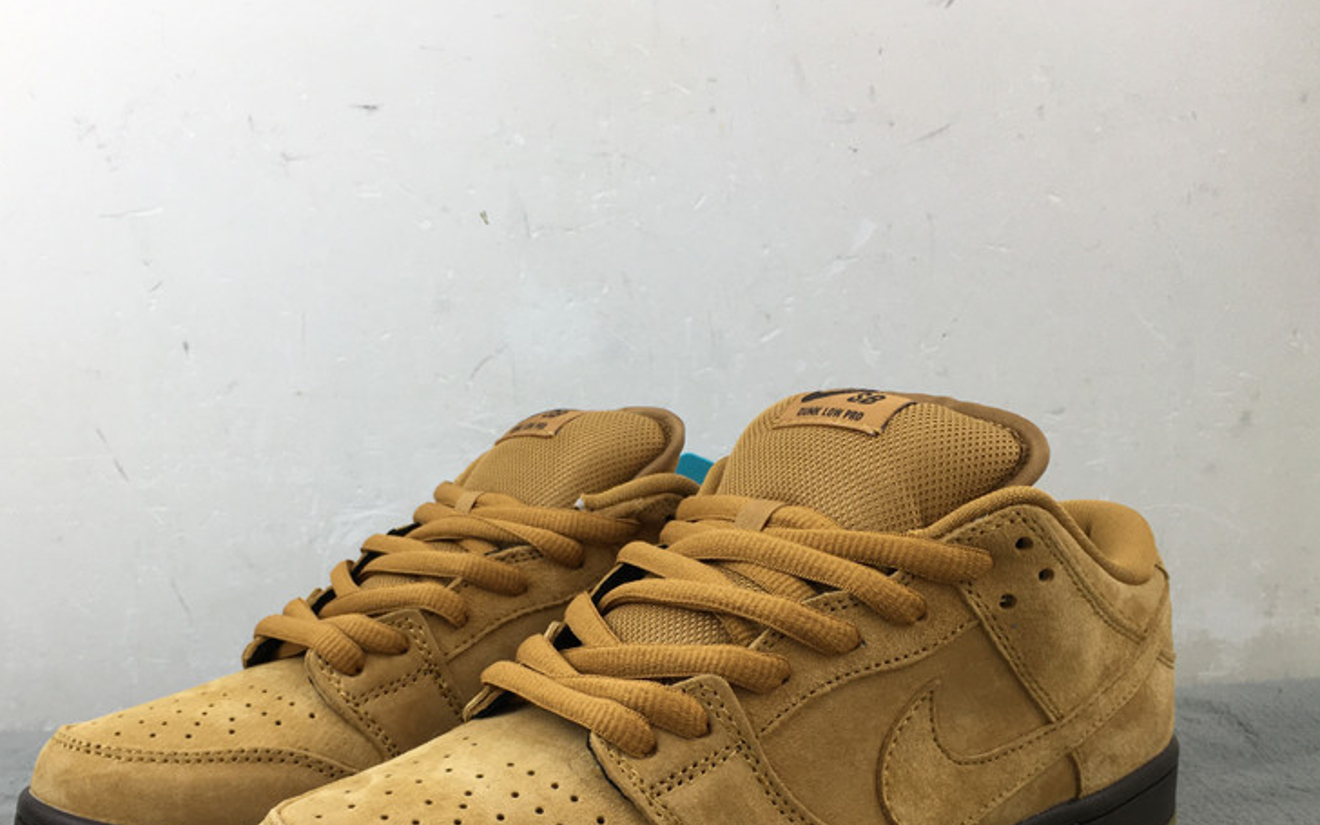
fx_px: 1367
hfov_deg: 51.4
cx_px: 562
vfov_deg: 33.2
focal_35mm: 38
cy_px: 576
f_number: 2.2
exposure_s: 1/100
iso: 40
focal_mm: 4.15
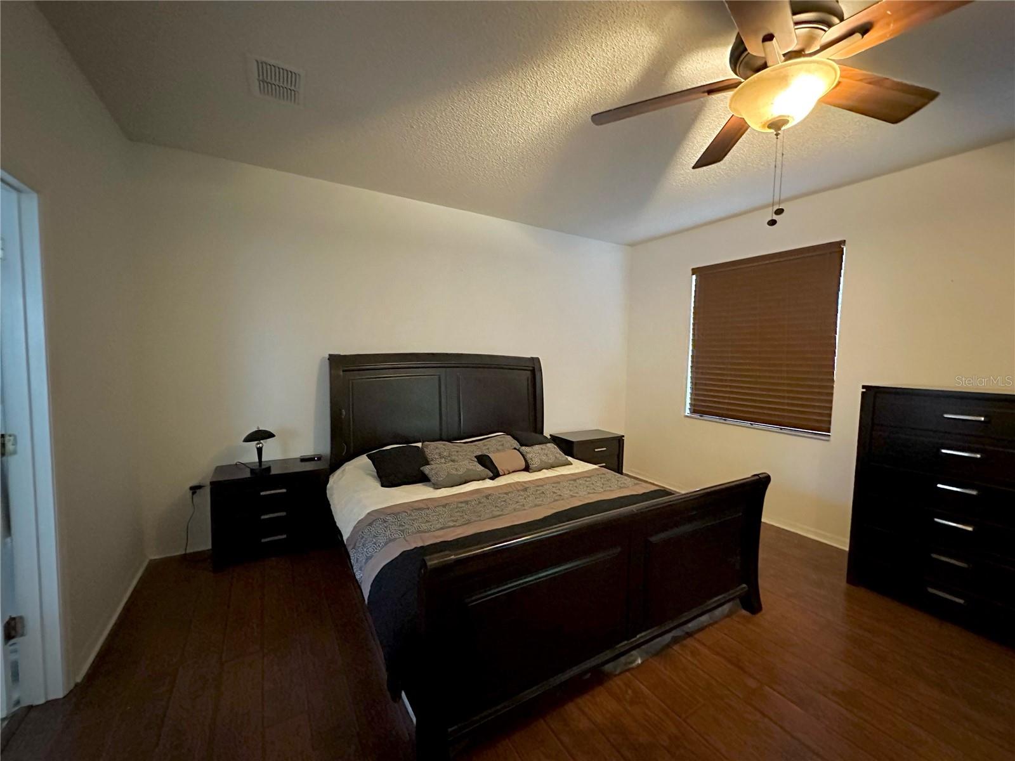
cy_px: 380
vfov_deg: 85.7
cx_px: 508
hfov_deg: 102.1
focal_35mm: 14
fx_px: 411
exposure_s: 1/30
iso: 1600
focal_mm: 2.22
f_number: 2.2
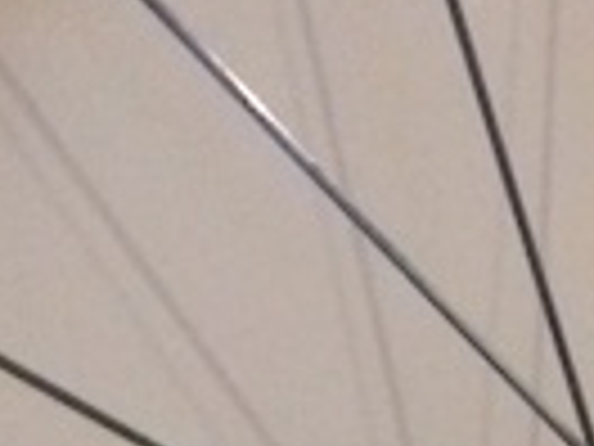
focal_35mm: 176
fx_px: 3020
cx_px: 558
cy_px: 1144
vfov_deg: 7.7
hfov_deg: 11.2
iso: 400
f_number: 2.2
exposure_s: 1/15
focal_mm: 4.15
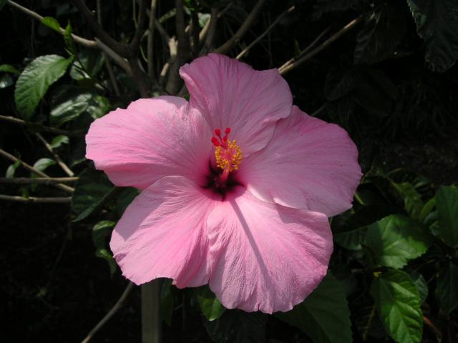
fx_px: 490
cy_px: 172
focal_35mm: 37
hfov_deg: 50.1
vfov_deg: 38.7
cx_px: 229
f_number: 6.7
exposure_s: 1/180
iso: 50
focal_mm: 5.7
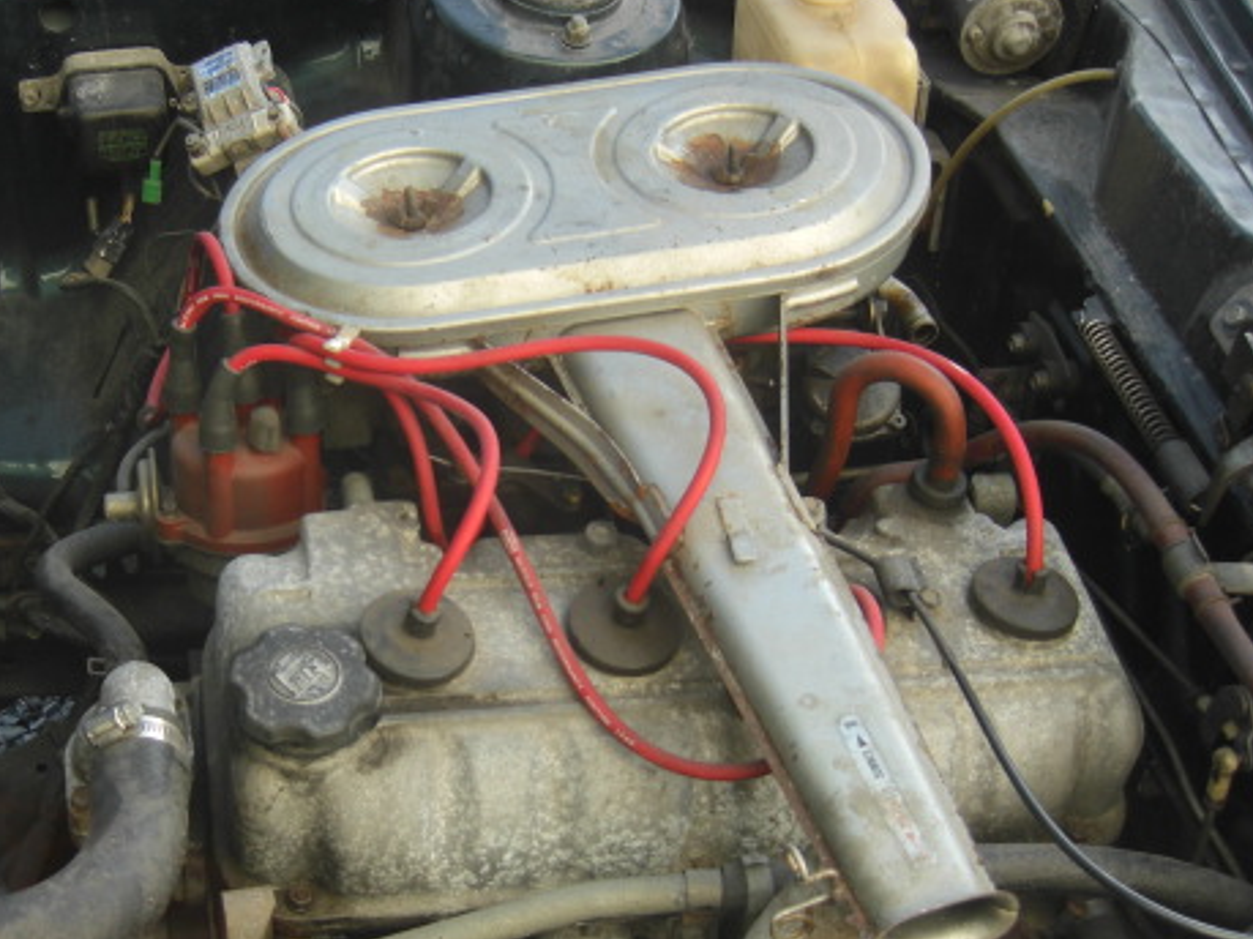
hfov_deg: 36.0
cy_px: 595
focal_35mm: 53
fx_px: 1918
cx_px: 464
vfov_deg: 27.4
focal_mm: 7.9
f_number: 2.8
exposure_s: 1/200
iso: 80
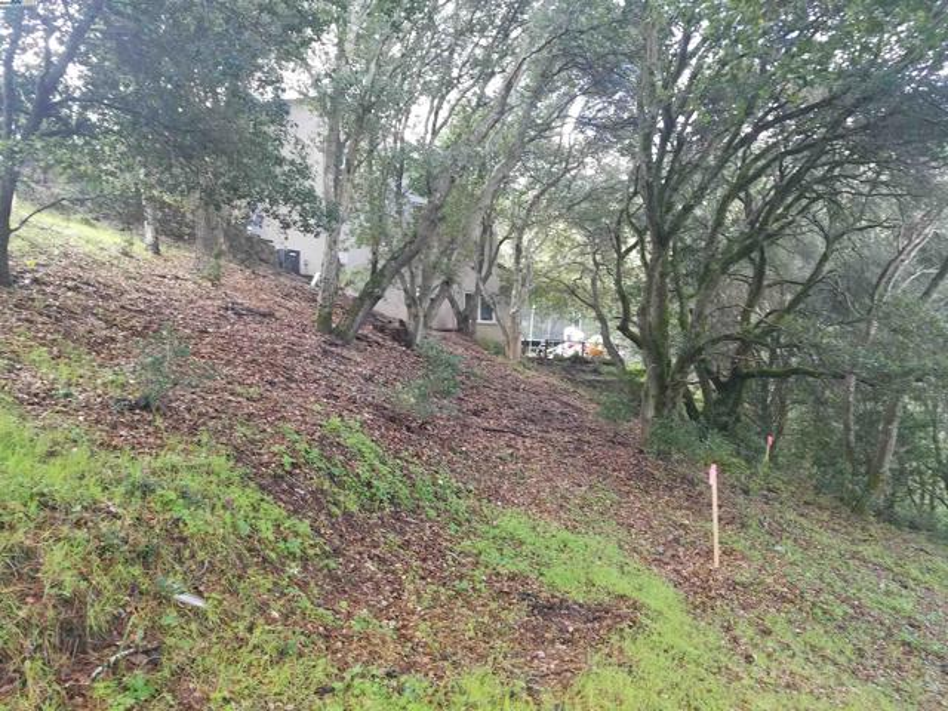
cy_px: 356
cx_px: 474
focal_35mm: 26
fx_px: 712
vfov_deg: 53.1
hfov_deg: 67.3
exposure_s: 1/60
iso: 80
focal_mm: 4.2
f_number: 1.7
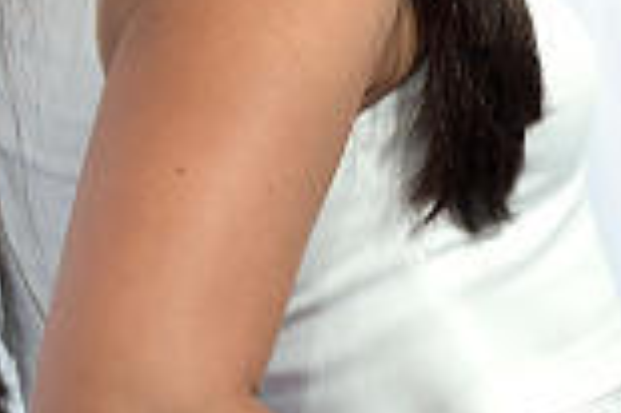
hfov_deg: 3.6
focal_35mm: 576
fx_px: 9925
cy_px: -259
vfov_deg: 2.4
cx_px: 657
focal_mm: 150
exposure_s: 1/250
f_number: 2.8
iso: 2000
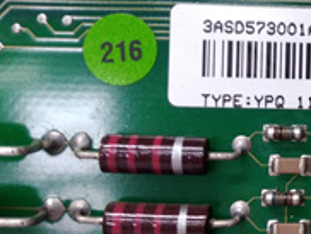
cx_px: 408
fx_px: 666
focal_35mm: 74
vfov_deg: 19.9
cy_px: 79
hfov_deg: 23.2
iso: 341
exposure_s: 1/33
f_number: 2
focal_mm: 3.79
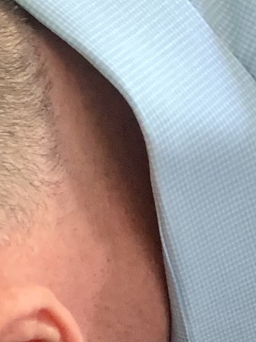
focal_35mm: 151
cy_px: 616
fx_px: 1488
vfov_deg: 12.0
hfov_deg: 9.8
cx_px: 33
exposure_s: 1/60
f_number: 1.8
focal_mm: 4.25
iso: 250
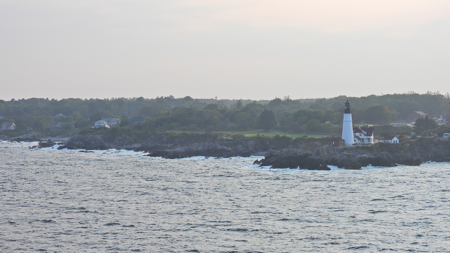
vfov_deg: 14.7
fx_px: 978
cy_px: 125
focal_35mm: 82
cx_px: 224
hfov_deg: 25.9
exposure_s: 1/800
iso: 100
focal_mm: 13.4
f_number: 3.5
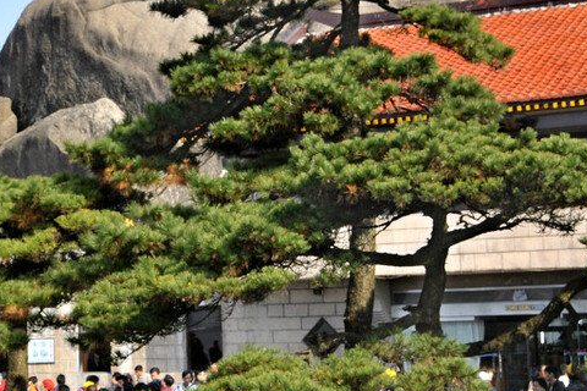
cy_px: 128
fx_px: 1712
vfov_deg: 13.0
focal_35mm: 105
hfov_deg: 19.3
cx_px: 141
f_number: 8
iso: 200
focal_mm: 28
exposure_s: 1/250
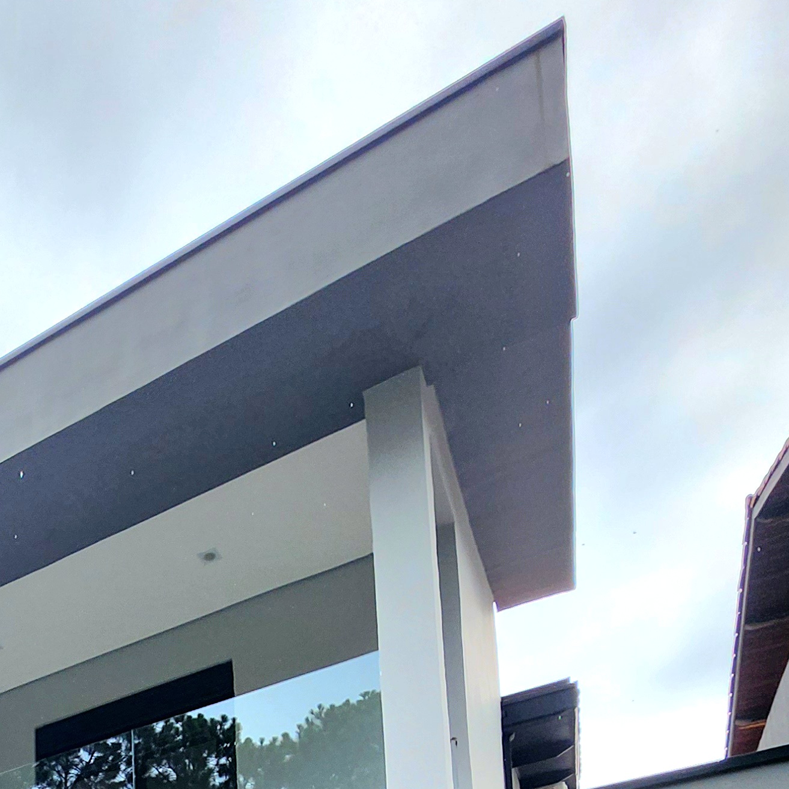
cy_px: 1136
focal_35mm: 35
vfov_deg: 30.5
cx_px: -60
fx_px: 903
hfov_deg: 39.4
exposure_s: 1/1667
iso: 50
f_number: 2.2
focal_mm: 2.2
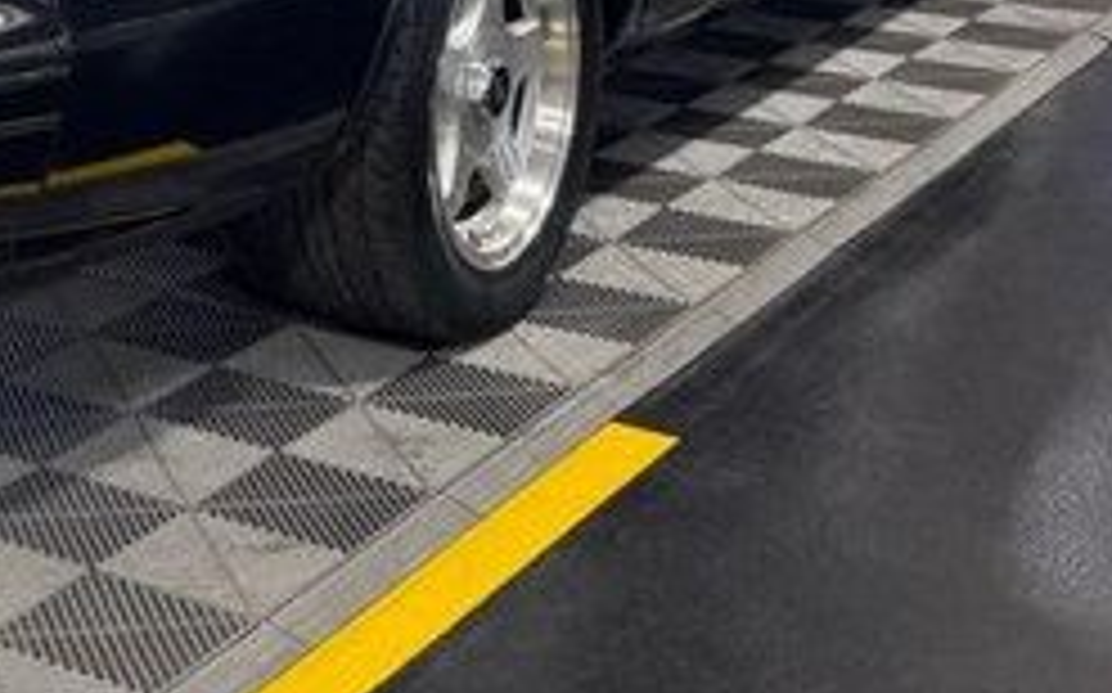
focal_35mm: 88
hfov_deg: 22.6
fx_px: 2665
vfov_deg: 14.2
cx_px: -27
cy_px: -223
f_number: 1.78
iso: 125
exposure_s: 1/60
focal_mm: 6.76
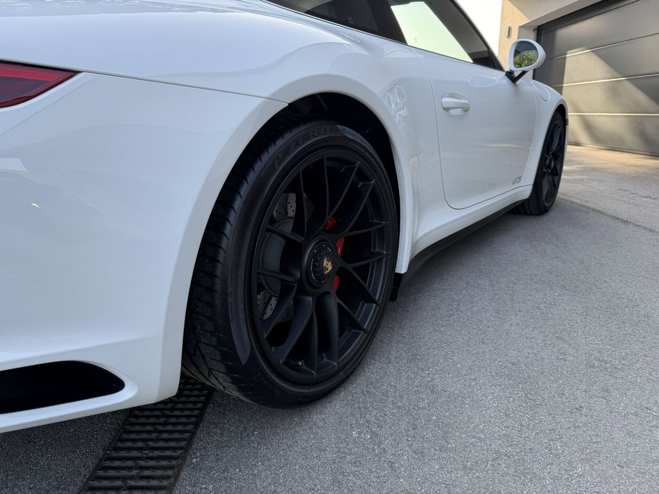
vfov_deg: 56.8
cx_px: 330
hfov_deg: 71.6
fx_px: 457
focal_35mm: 24
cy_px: 247
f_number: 1.78
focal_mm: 6.76
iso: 80
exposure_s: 1/391
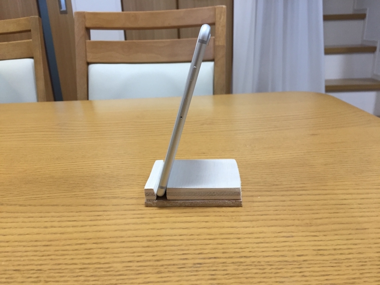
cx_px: 190
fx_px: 318
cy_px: 142
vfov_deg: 48.2
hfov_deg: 61.7
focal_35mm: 29
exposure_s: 1/33
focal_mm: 4.15
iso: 80
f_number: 2.2
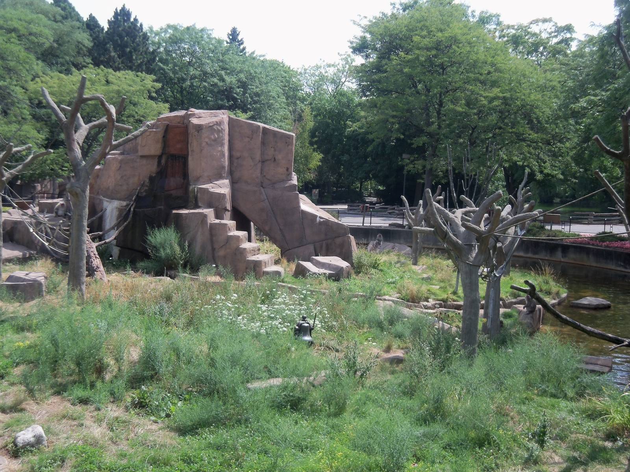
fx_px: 892
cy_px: 236
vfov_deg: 29.7
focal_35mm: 49
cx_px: 315
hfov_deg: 38.9
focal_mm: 8.7
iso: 64
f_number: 4.6
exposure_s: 1/200
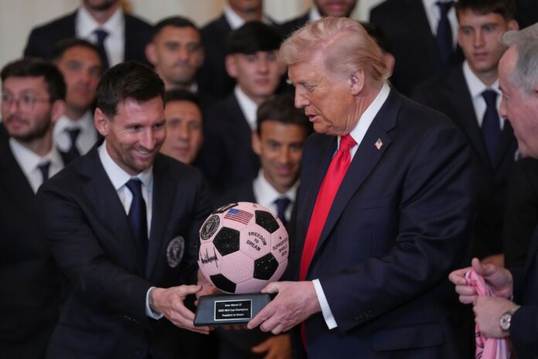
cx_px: 269
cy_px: 180
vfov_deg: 8.3
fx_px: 2466
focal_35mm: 165
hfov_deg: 12.5
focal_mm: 165
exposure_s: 1/400
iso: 5000
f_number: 2.8
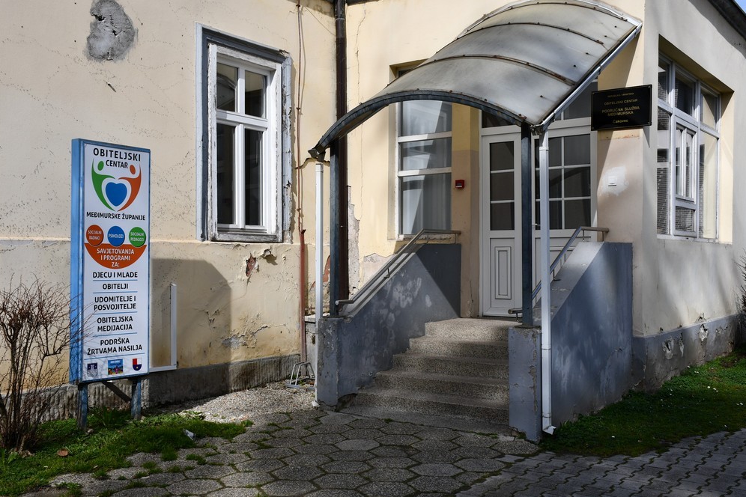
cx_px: 366
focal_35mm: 37
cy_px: 243
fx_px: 767
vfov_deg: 35.9
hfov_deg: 51.9
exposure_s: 1/320
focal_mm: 24
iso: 100
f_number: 9
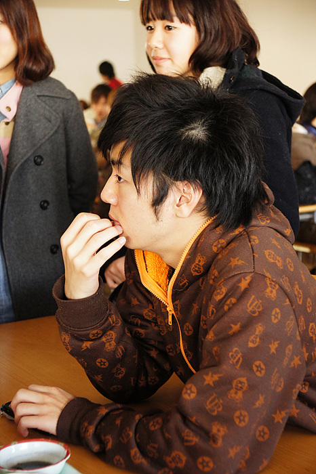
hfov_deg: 20.1
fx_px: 890
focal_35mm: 68
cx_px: 158
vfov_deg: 29.9
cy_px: 237
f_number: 4.5
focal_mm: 45
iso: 1600
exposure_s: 1/60
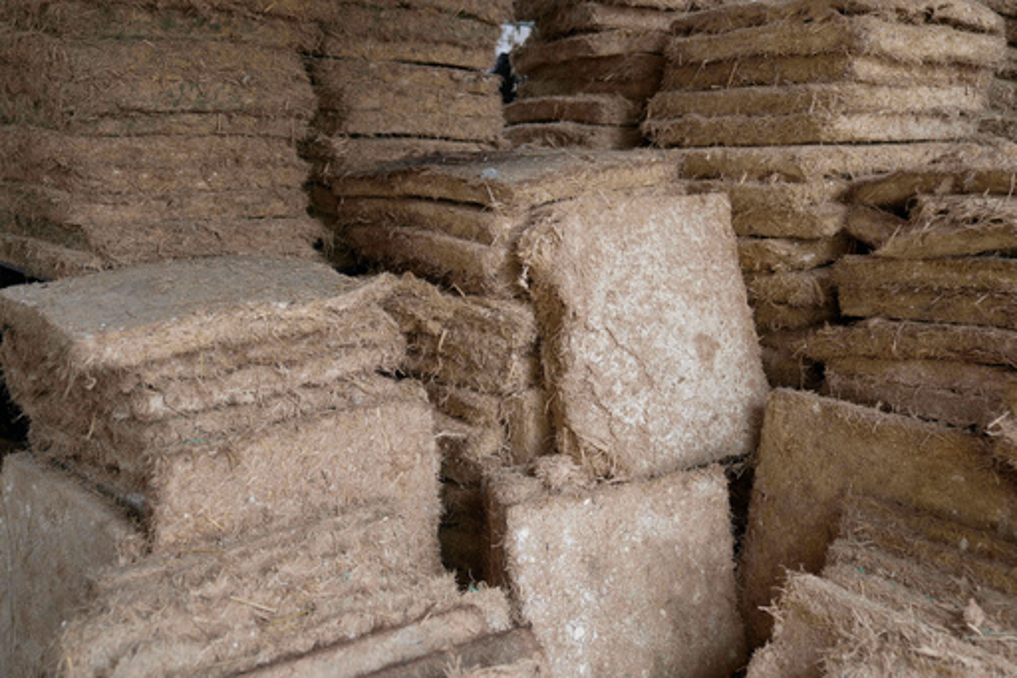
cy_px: 339
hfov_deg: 48.5
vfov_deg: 33.4
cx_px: 508
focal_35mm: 40
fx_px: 1130
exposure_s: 1/250
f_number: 2.8
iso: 320
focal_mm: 40
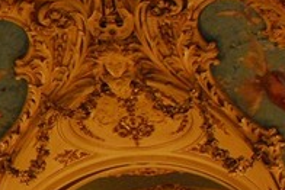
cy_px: 178
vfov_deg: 9.3
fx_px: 1165
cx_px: -174
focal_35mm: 147
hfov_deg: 13.0
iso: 1600
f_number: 4.5
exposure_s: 1/80
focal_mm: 24
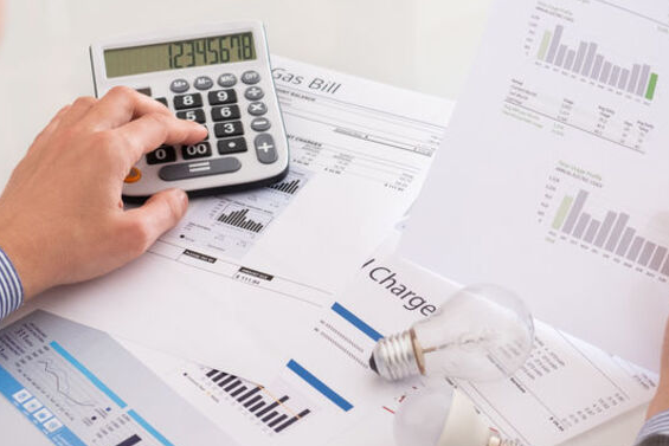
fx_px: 1598
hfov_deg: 23.6
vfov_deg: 15.9
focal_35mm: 86
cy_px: 278
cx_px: 310
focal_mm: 35.8
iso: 400
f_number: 3.6
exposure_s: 1/30
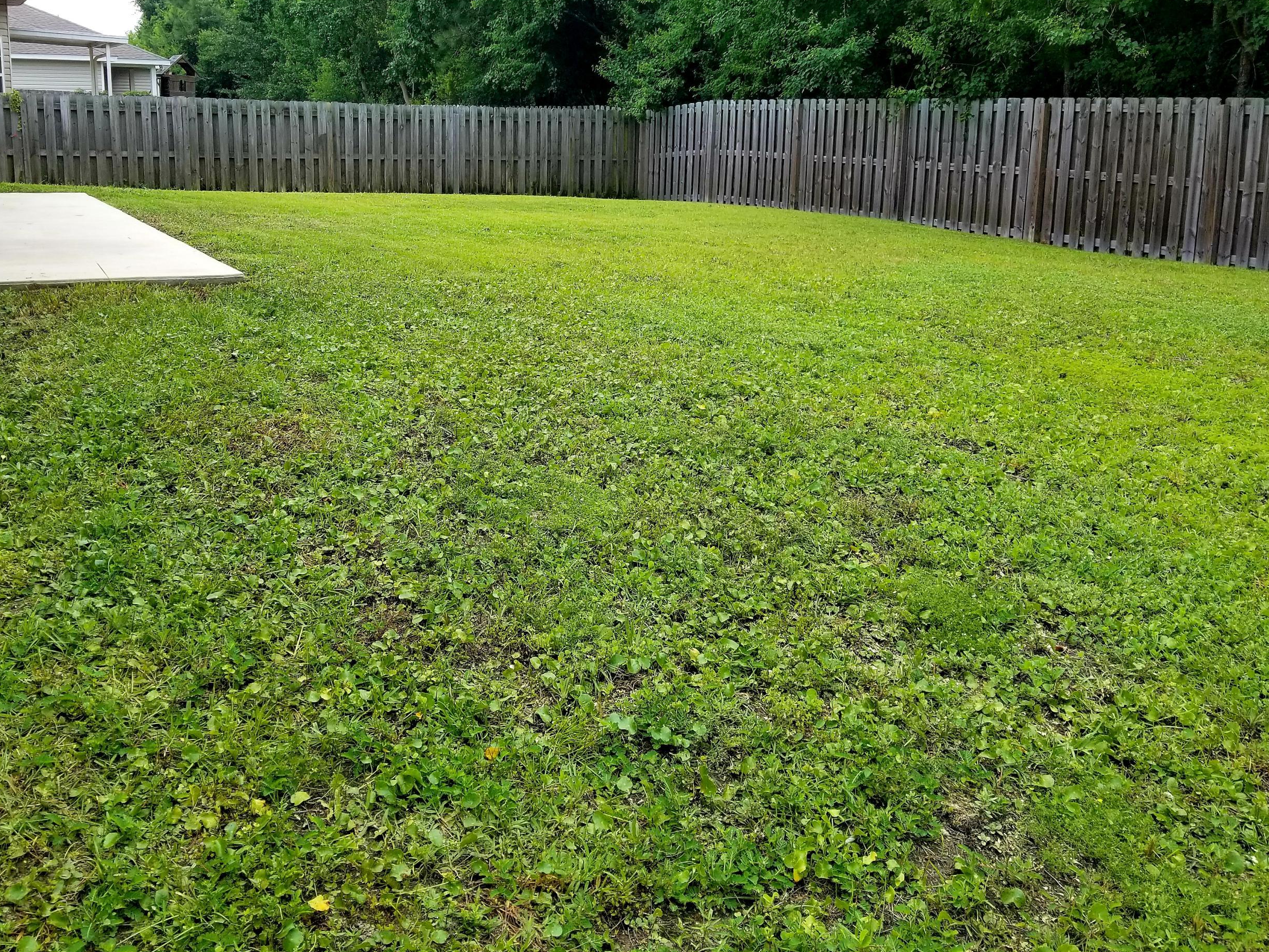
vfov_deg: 43.9
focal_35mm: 32
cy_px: 379
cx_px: 576
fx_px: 1173
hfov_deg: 56.7
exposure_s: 1/718
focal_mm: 4.25
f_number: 1.7
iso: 50
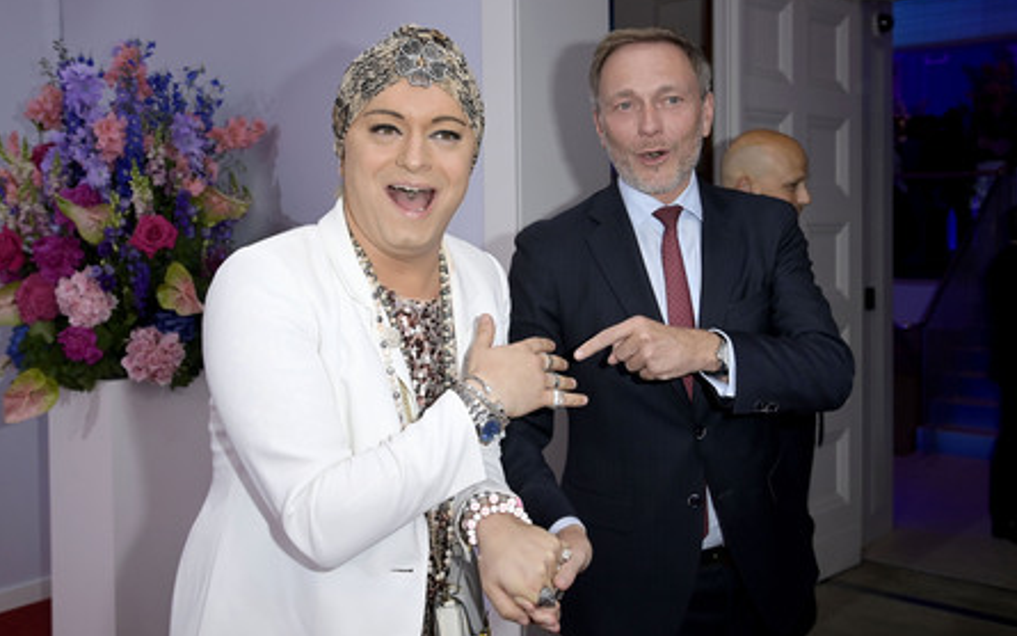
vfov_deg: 39.4
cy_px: 309
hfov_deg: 59.7
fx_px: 887
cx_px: 508
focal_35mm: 32
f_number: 5.6
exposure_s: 1/250
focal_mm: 31
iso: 800
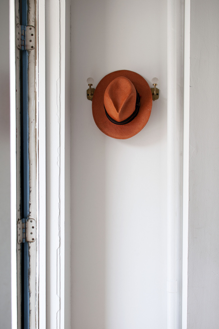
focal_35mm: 52
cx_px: 110
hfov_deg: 25.7
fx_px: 480
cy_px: 164
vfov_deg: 37.9
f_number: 3.2
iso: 160
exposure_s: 1/200
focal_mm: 35
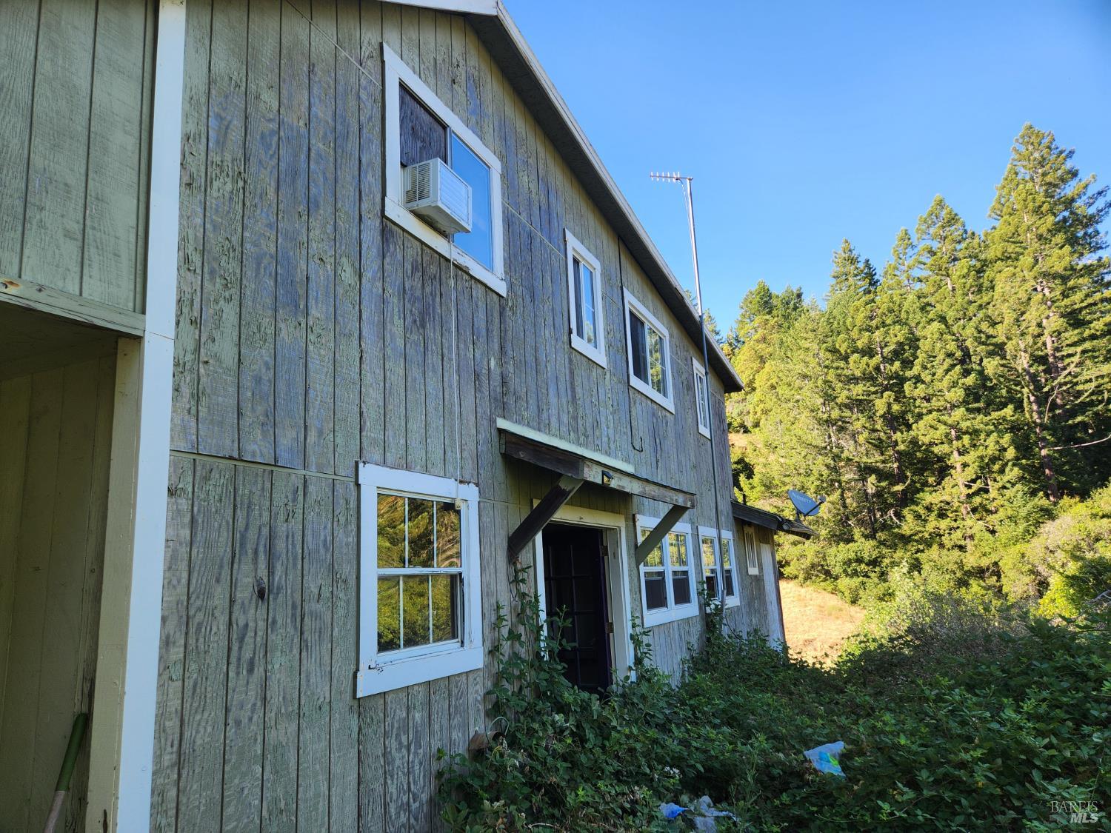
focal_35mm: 23
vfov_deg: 58.9
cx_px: 556
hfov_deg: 73.9
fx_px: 738
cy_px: 416
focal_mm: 5.4
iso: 20
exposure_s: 1/288
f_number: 1.8
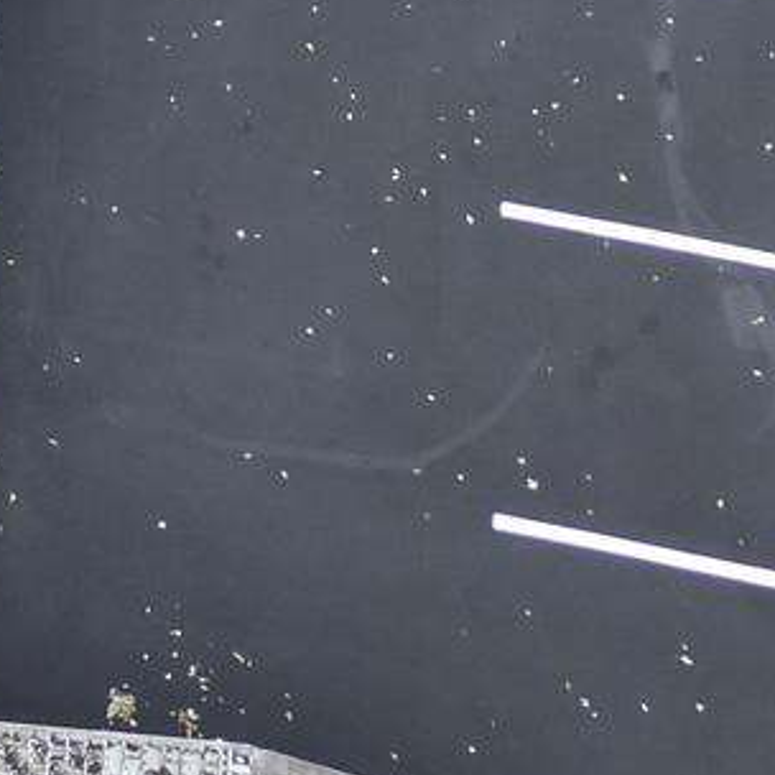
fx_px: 3622
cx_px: -895
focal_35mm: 143
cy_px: -367
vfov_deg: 11.7
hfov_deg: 10.9
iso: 100
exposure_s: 1/500
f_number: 1.7
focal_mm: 6.72
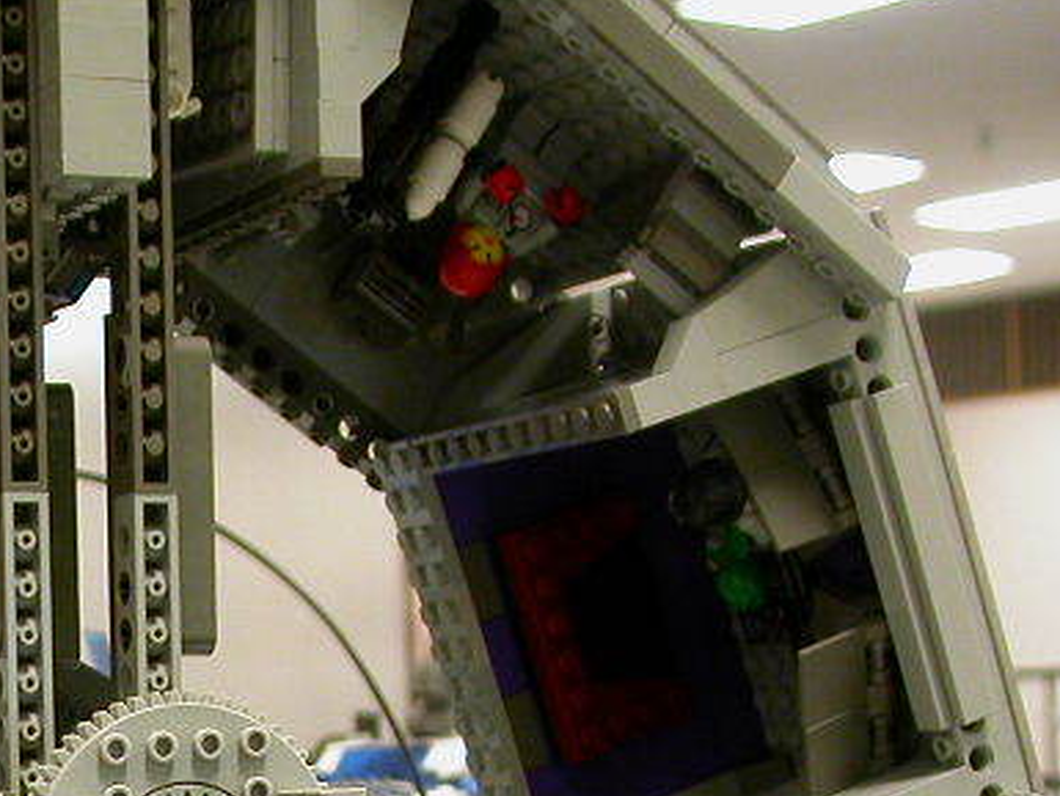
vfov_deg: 14.2
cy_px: 959
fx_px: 3094
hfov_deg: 18.8
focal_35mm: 101
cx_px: -36
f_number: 2.6
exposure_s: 1/11.8
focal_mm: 7.85
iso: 100
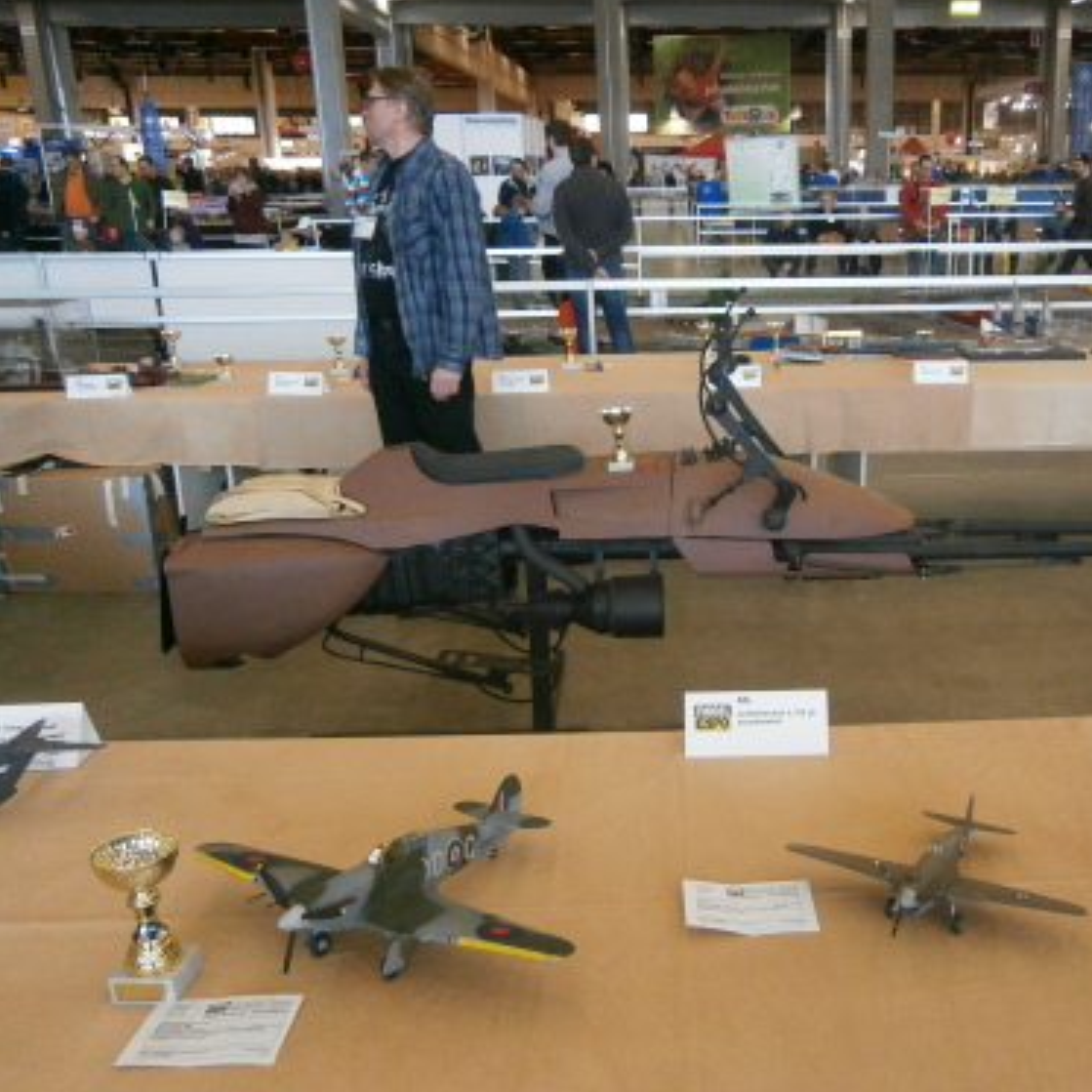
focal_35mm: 33
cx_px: 779
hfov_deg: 48.4
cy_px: 559
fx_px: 1178
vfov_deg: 49.7
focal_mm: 4.7
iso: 400
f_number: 2.8
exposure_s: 1/50
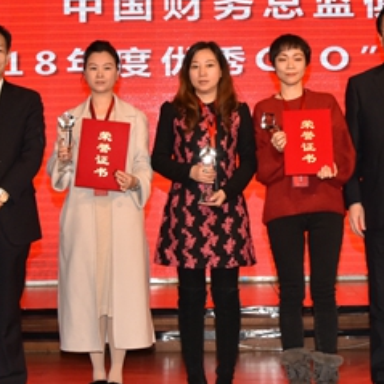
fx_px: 1569
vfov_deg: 13.9
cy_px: 59
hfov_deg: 14.0
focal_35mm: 125
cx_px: 214
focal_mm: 44
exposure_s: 1/160
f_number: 9
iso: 2500
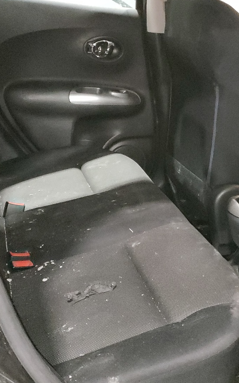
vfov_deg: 39.5
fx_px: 532
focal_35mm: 51
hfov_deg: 25.0
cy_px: 161
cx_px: 180
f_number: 1.5
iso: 1159
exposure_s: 1/24
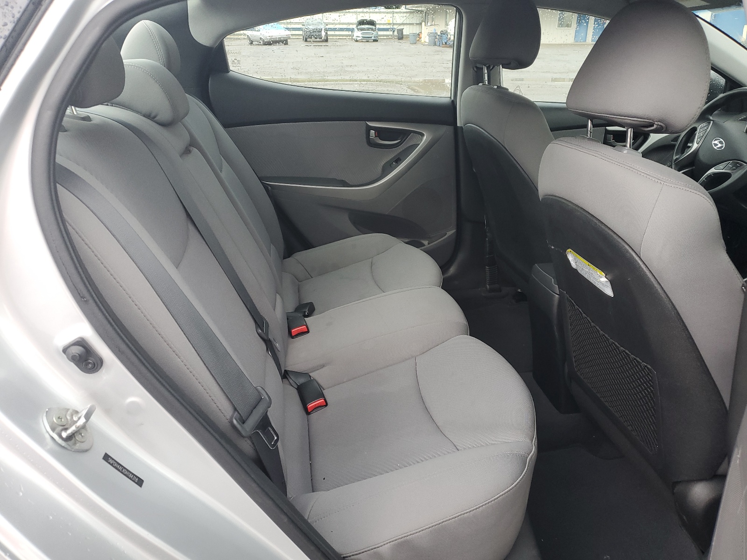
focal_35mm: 26
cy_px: 280
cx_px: 374
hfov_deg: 67.3
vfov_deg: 53.1
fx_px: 561
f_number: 1.5
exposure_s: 1/120
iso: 77
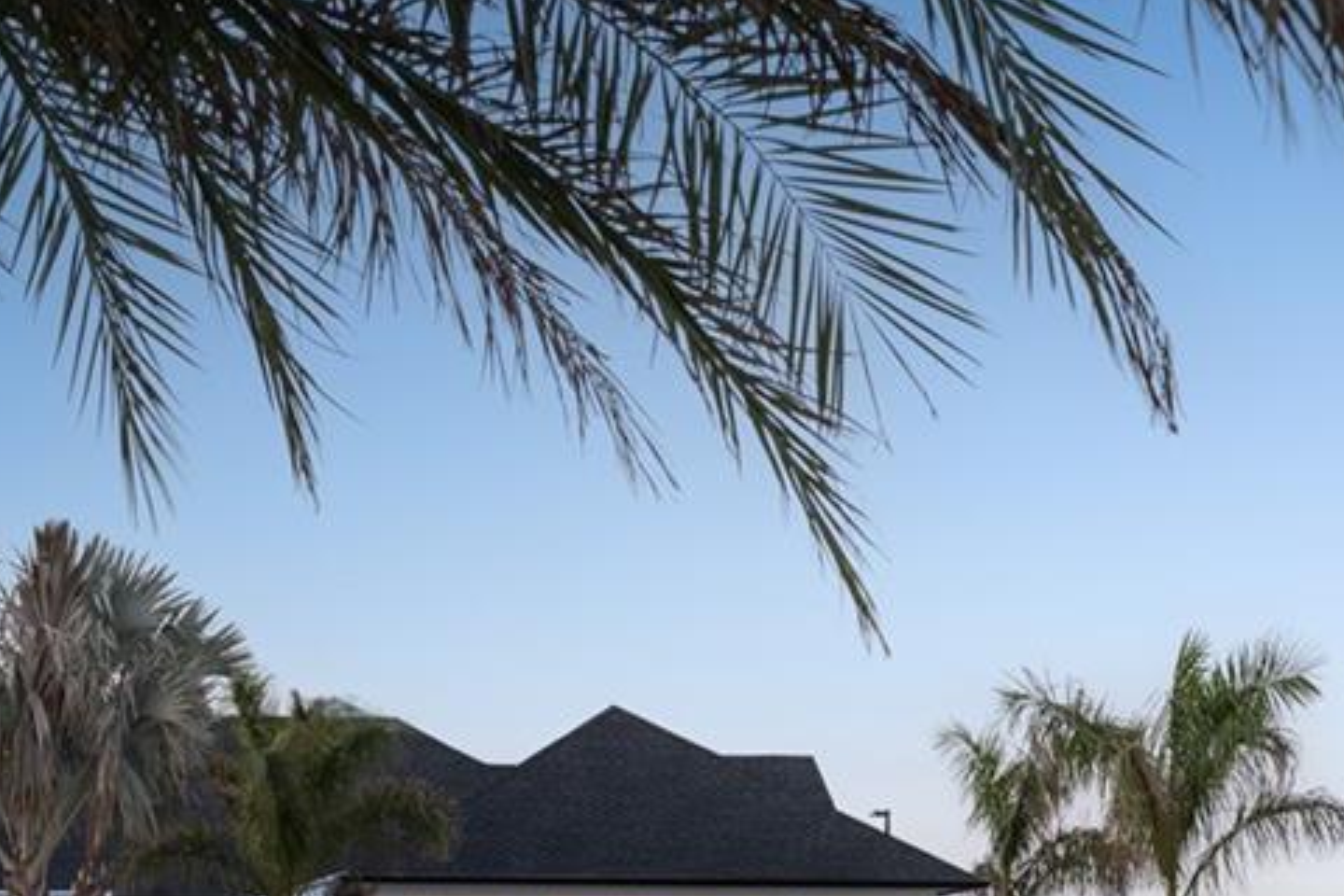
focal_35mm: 64
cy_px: 809
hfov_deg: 31.2
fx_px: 2389
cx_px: 448
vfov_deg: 20.8
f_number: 8
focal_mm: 30
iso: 125
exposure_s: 1/1.25
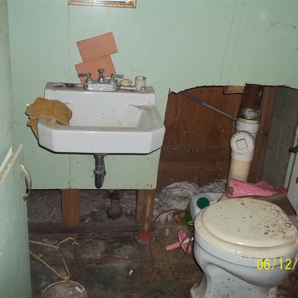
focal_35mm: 38
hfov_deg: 43.9
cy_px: 150
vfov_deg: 43.9
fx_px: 370
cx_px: 147
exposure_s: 1/30
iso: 64
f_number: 2.9
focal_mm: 5.7
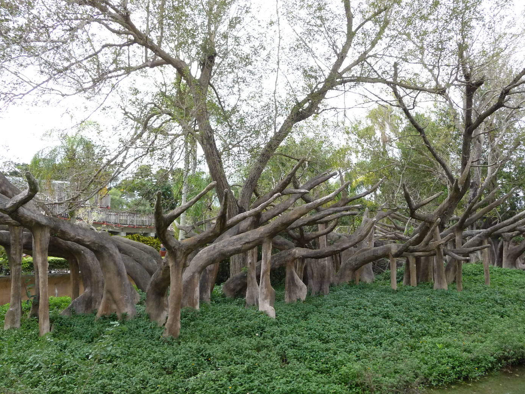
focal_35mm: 37
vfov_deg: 38.7
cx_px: 282
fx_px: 561
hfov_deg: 50.1
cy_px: 202
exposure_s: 1/500
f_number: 3.5
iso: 250
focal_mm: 5.3
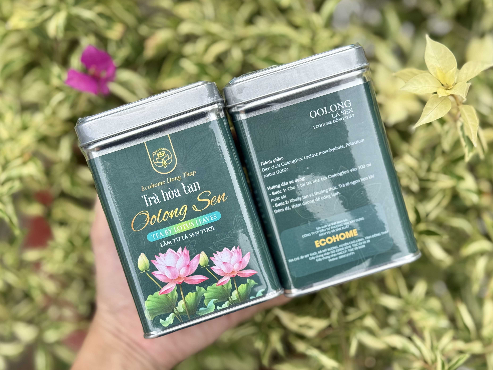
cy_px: 185
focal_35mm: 48
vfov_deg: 30.3
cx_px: 246
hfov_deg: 39.7
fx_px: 684
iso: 64
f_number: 1.78
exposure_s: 1/1513
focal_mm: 6.76
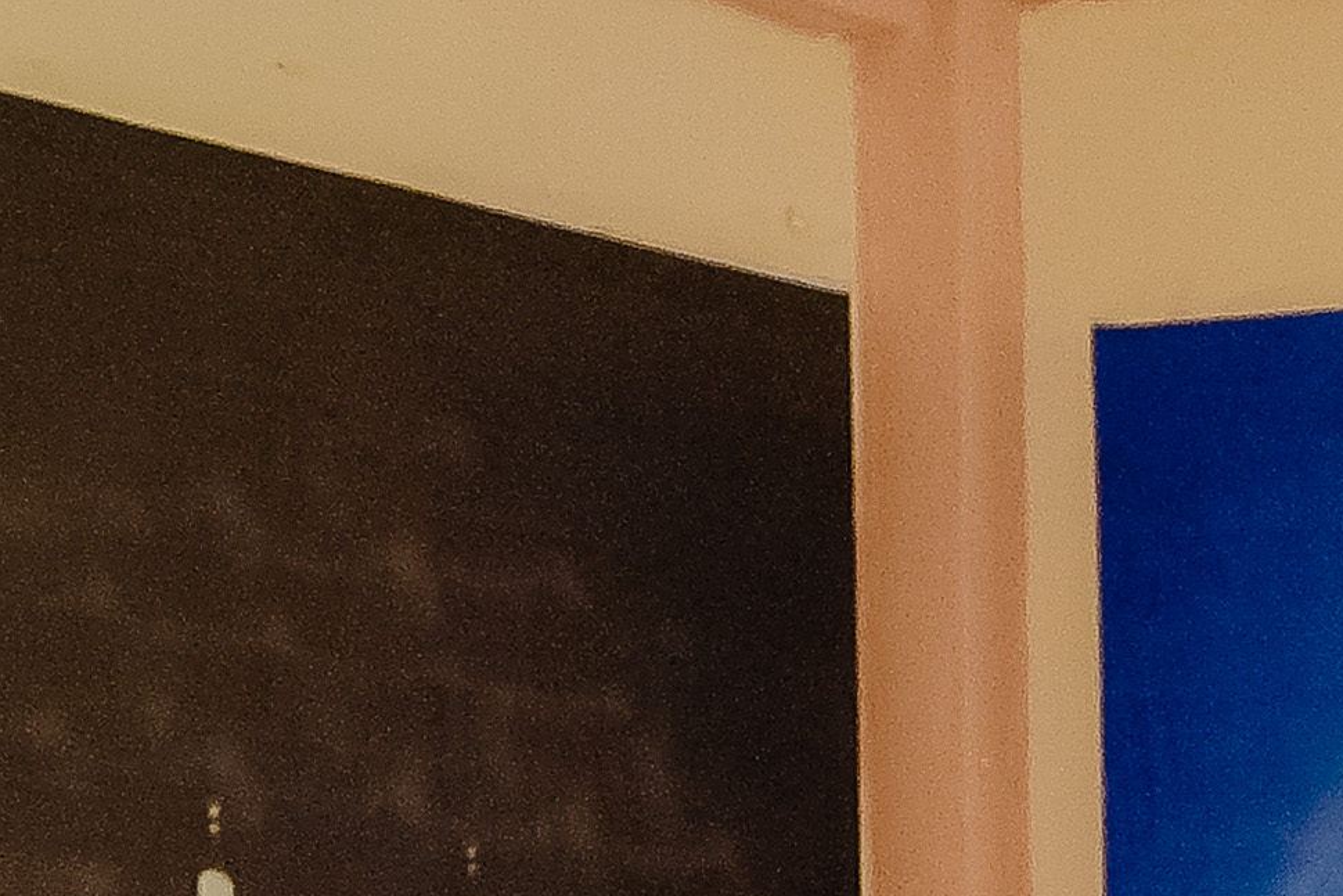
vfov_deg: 4.9
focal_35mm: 266
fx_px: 9924
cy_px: 2658
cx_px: 3864
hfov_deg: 7.0
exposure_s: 1/40
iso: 1250
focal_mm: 28.9
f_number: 3.2
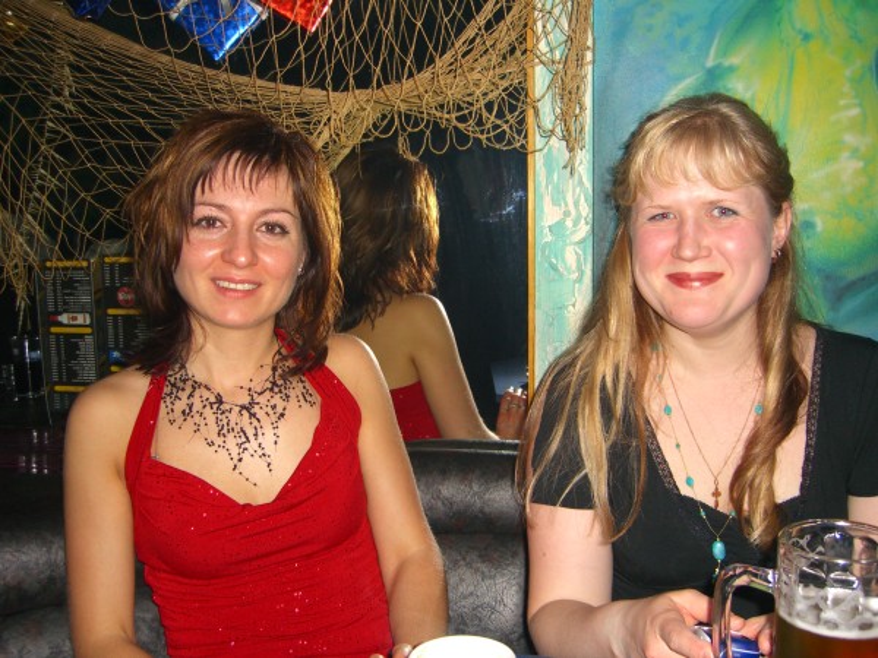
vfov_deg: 37.7
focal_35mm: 38
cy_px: 329
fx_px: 964
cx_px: 439
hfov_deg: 49.0
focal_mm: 7.9
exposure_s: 1/60
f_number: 2.8
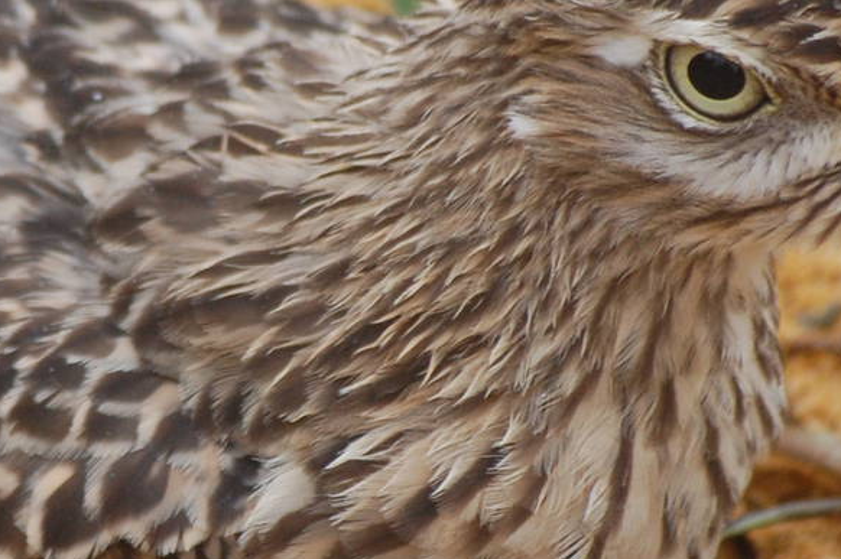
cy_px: 329
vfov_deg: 1.8
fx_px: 17319
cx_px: 131
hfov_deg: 2.8
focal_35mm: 742
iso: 800
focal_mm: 180
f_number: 5.6
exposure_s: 1/320
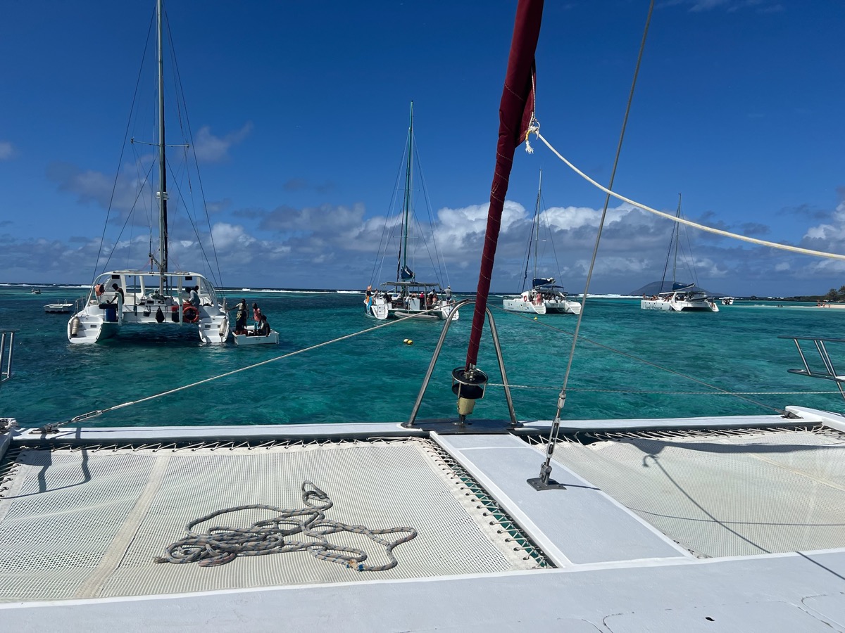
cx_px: 422
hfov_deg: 67.3
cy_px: 316
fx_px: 635
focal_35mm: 26
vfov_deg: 53.1
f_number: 1.5
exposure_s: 1/12658
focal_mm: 5.7
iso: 50
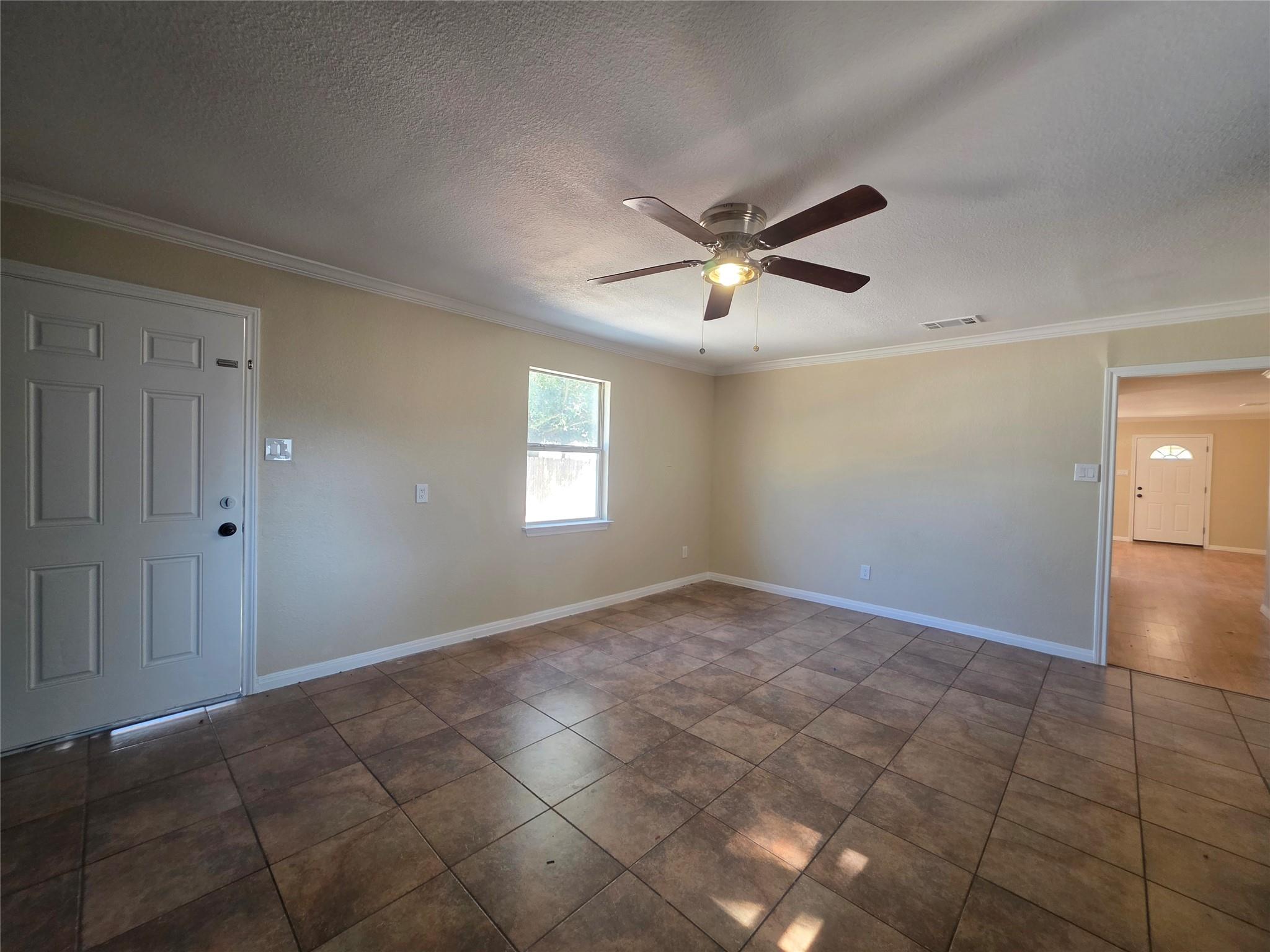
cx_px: 635
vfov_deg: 89.9
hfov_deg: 106.2
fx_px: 477
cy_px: 476
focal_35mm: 13
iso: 200
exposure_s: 1/60
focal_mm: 2.2
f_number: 1.9
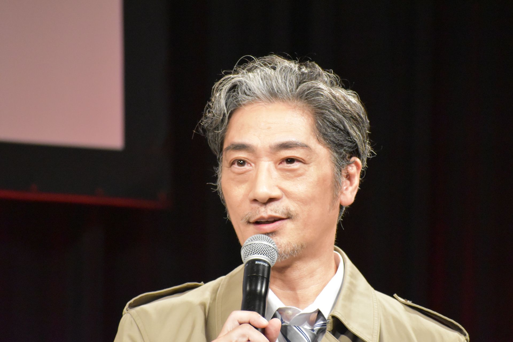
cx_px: 256
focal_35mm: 450
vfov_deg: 3.1
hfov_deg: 4.6
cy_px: 171
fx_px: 6412
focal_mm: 300
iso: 5600
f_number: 6.3
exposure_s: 1/125
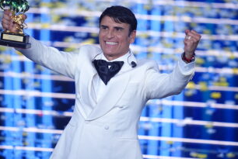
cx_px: 112
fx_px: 3376
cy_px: 81
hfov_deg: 4.0
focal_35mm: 510
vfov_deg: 2.7
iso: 3200
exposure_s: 1/400
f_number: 2.8
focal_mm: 400
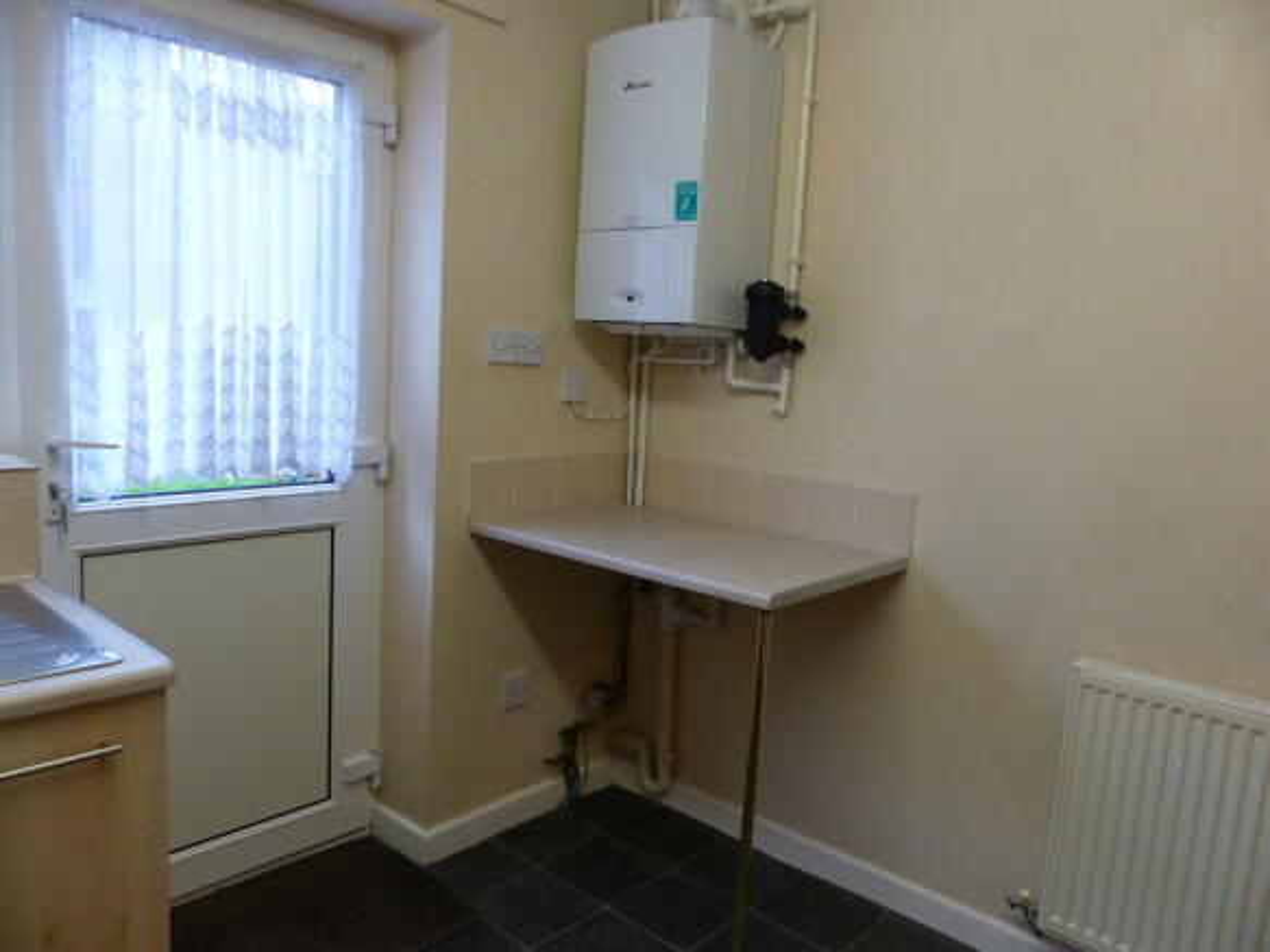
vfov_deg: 54.9
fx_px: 917
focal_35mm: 25
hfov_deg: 69.4
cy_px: 476
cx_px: 635
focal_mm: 4.5
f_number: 2.8
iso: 320
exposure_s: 1/60
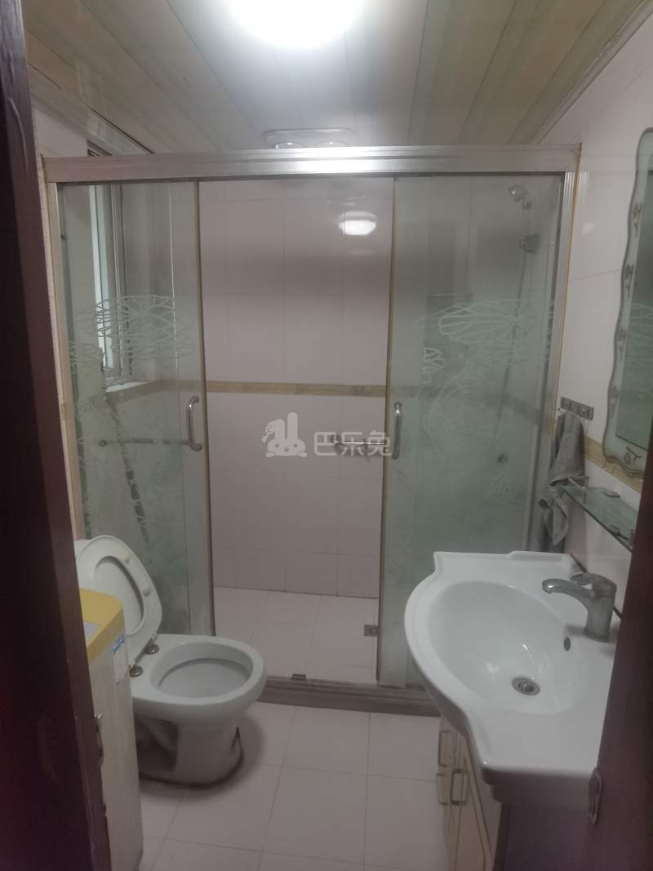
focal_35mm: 18
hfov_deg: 71.6
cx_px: 326
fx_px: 453
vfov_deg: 87.8
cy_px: 436
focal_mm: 4.4
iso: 400
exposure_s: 1/33.3
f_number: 1.8
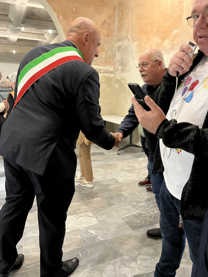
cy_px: 138
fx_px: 208
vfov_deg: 67.3
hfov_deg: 53.1
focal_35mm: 26
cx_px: 104
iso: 400
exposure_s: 1/33
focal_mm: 5.1
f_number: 1.6
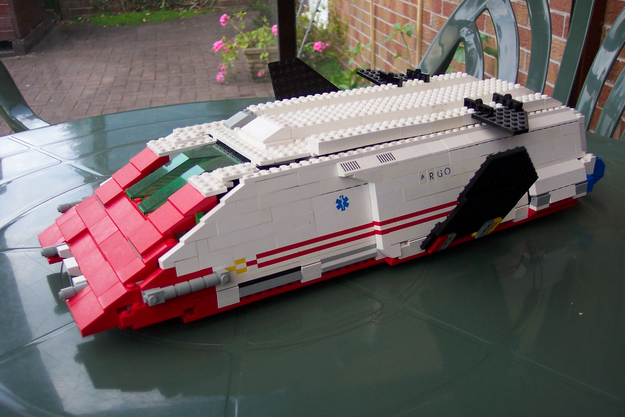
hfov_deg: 50.7
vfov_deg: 35.1
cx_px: 312
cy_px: 208
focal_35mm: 38
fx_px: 660
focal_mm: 8
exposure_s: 1/350
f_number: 2.8
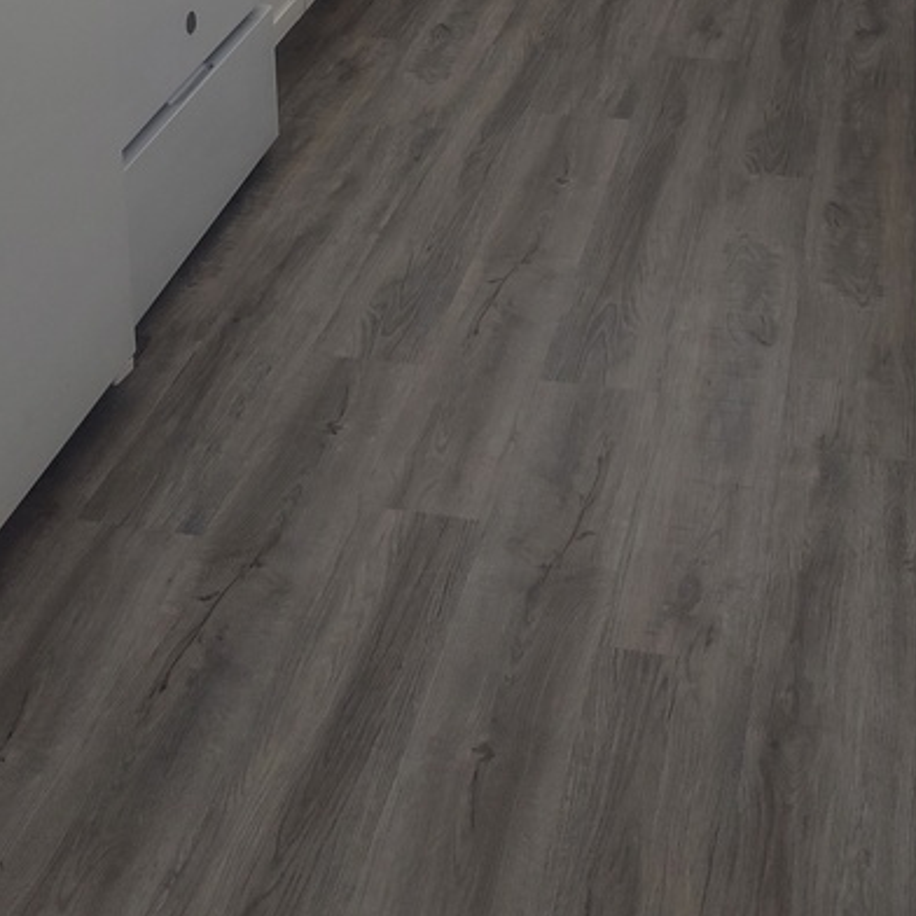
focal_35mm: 56
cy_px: -285
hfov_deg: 30.6
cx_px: 477
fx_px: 1677
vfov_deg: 26.0
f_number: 1.8
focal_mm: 5.56
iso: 166
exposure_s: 1/120
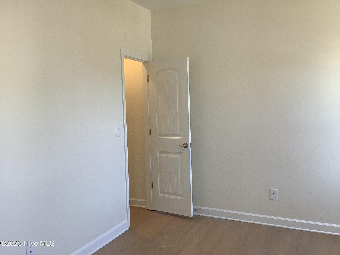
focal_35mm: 31
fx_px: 304
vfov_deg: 45.4
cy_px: 128
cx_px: 170
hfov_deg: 58.4
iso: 100
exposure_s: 1/120
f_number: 2.4
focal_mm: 3.3
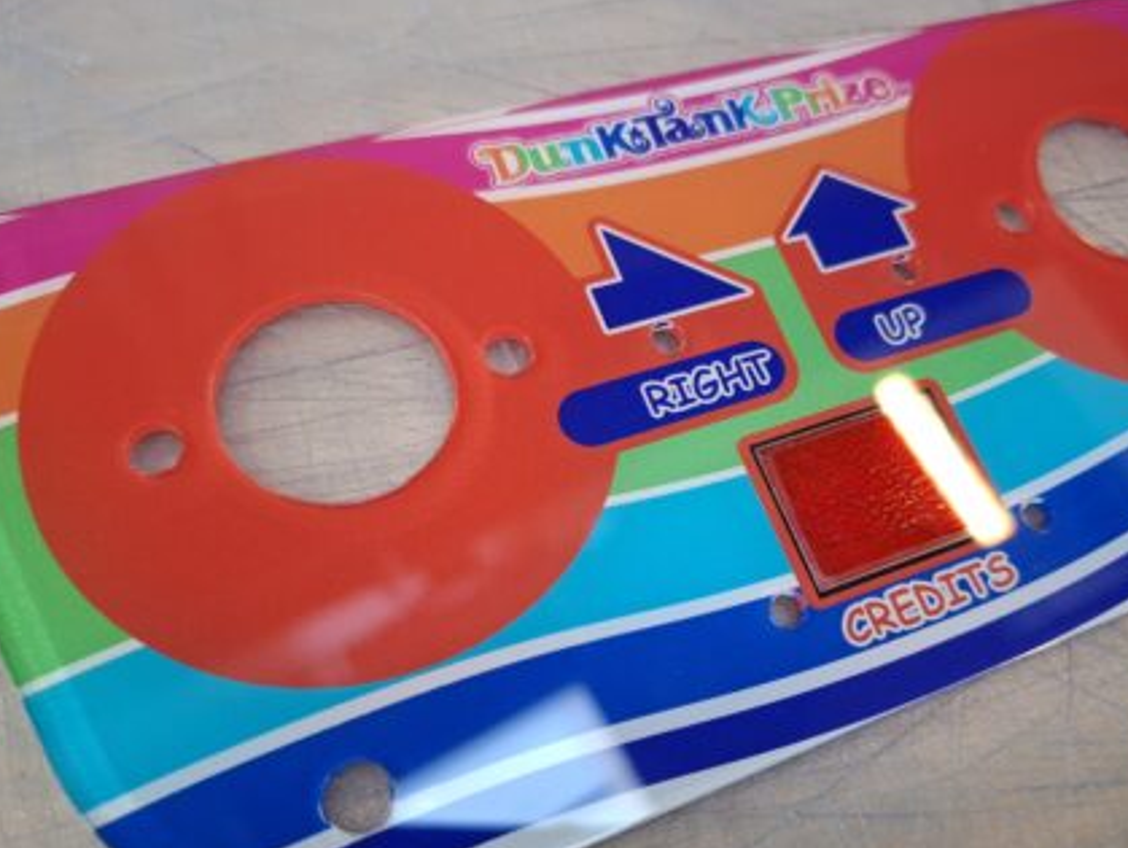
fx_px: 913
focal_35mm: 28
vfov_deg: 49.6
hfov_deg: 63.1
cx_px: 643
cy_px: 486
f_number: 1.8
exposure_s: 1/33
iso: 250
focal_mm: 5.54
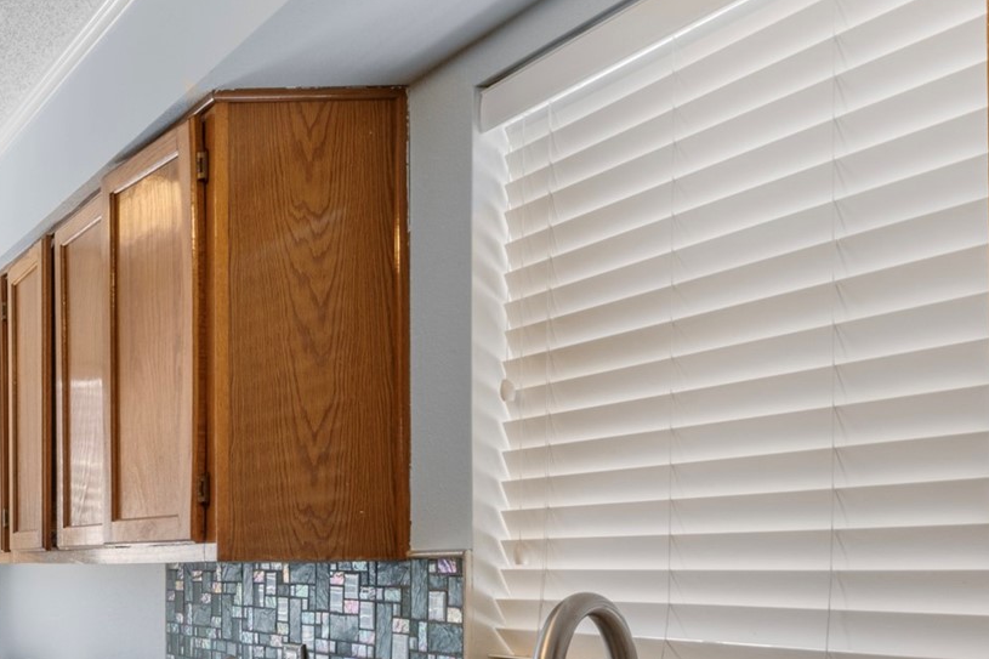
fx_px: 1318
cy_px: 574
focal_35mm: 48
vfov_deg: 27.2
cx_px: -312
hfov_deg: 31.3
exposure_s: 1/1.67
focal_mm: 18
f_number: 9
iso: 250
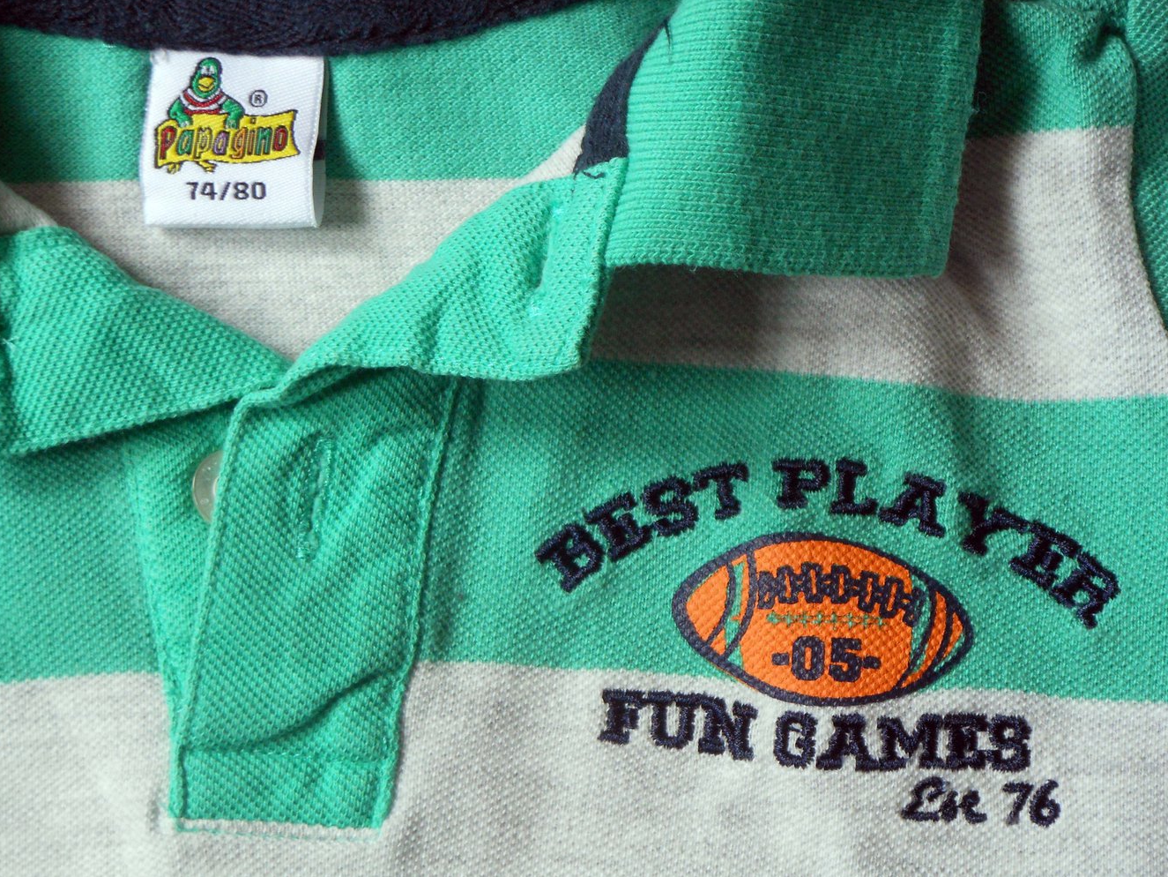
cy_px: 439
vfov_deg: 8.8
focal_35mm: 168
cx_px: 585
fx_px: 5669
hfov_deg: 11.8
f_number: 5.4
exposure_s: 1/30
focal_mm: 29.8
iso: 250
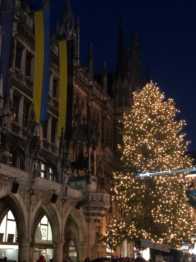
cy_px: 133
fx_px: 400
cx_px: 97
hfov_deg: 27.5
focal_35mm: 53
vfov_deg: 36.2
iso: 160
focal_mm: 6
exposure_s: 1/9
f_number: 2.4
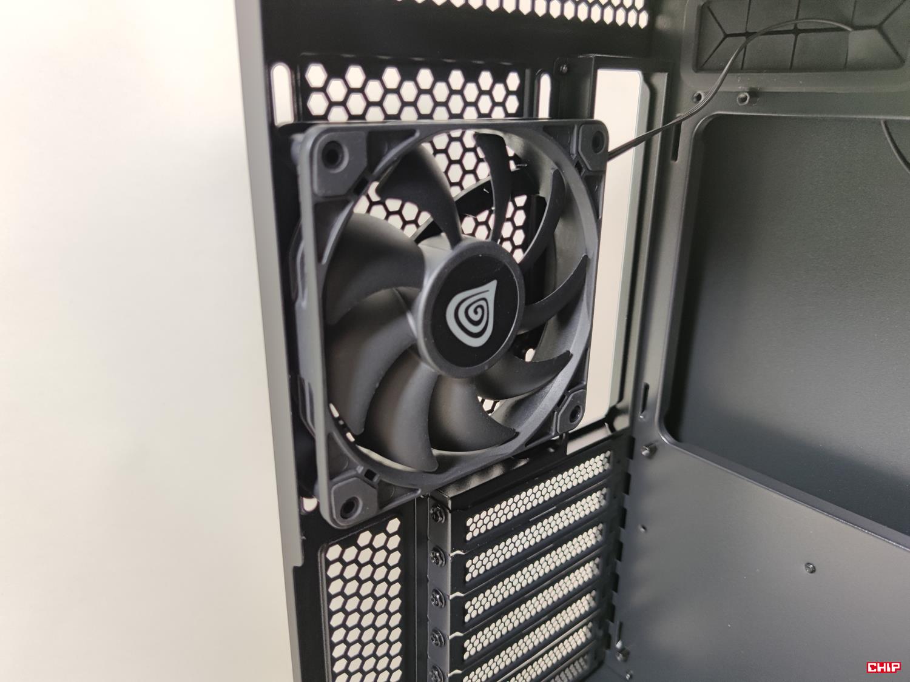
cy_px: 341
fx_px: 657
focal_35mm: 25
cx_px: 455
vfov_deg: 54.9
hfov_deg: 69.4
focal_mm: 6.78
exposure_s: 1/100
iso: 98
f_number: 1.85
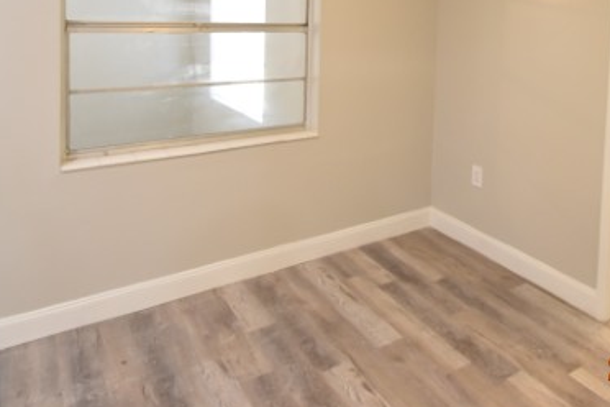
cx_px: 392
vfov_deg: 41.2
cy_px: 34
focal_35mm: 29
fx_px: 491
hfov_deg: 62.5
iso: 1400
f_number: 3.5
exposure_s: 1/60
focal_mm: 10
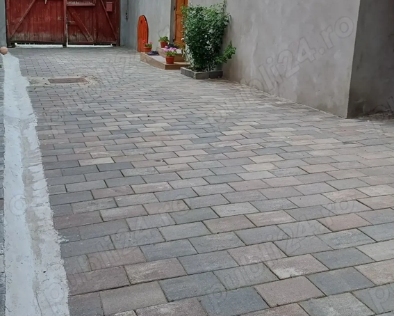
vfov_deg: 34.3
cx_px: 197
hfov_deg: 42.9
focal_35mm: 43
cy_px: 84
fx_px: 502
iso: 50
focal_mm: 4.65
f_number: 1.8
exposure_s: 1/505
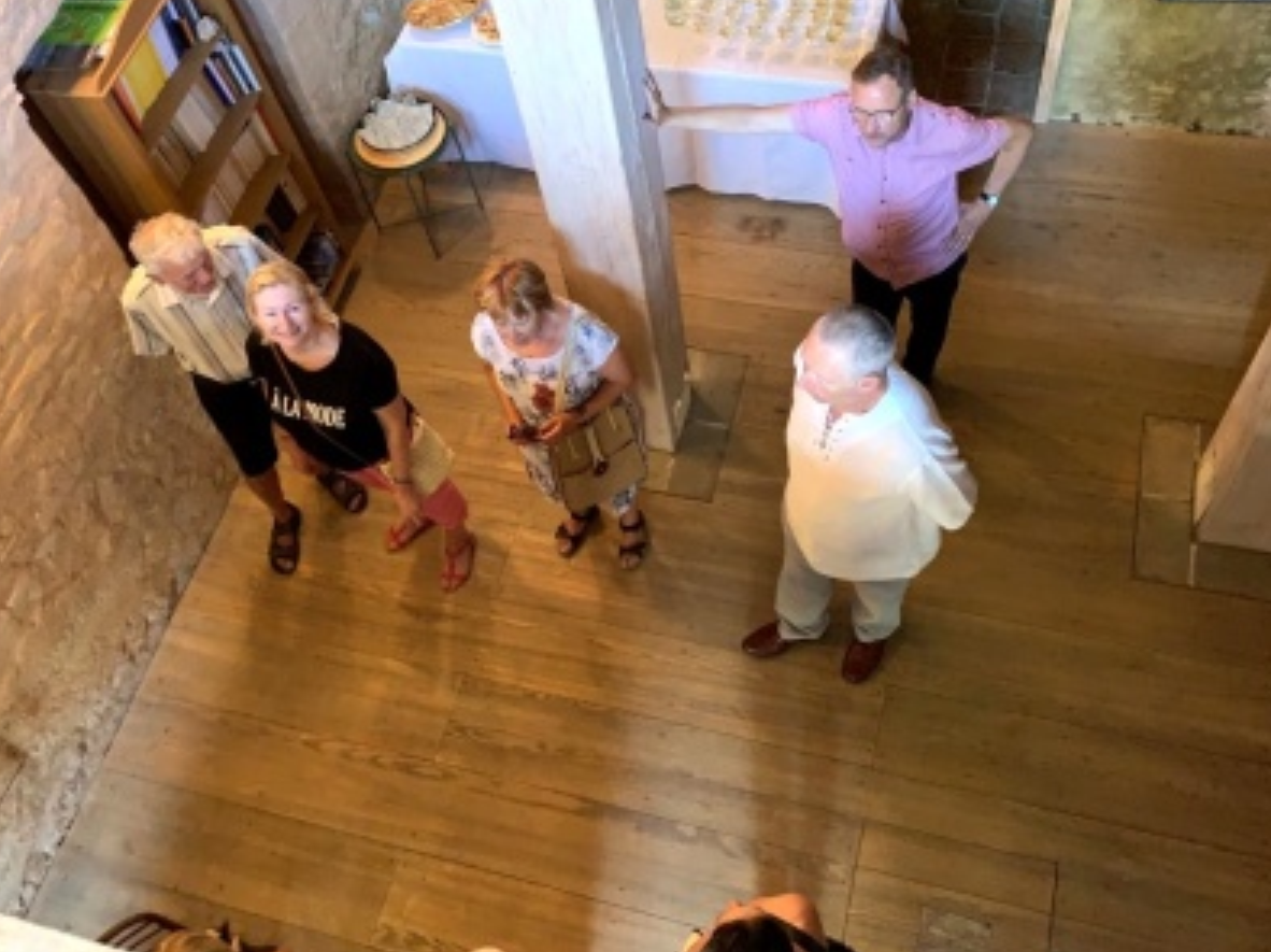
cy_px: 453
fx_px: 1211
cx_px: 652
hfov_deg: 55.4
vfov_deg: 42.9
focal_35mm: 33
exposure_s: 1/25
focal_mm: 4.25
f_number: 1.8
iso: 500
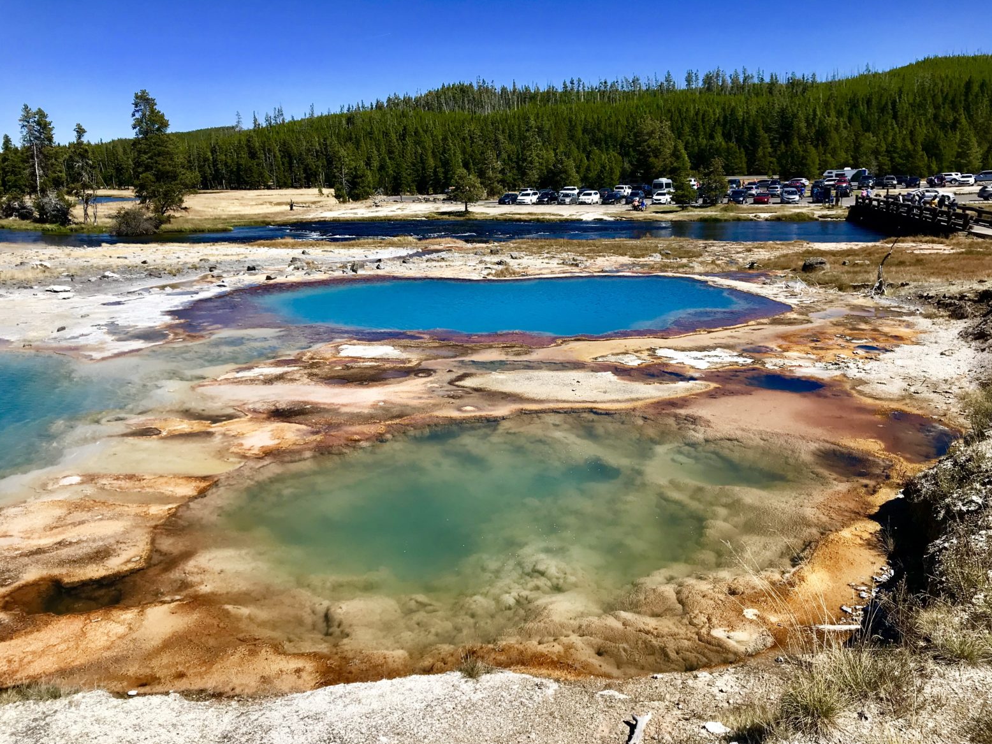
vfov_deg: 48.2
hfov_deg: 61.7
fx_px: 831
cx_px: 499
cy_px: 383
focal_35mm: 29
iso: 20
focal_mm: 3.99
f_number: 1.8
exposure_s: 1/2817
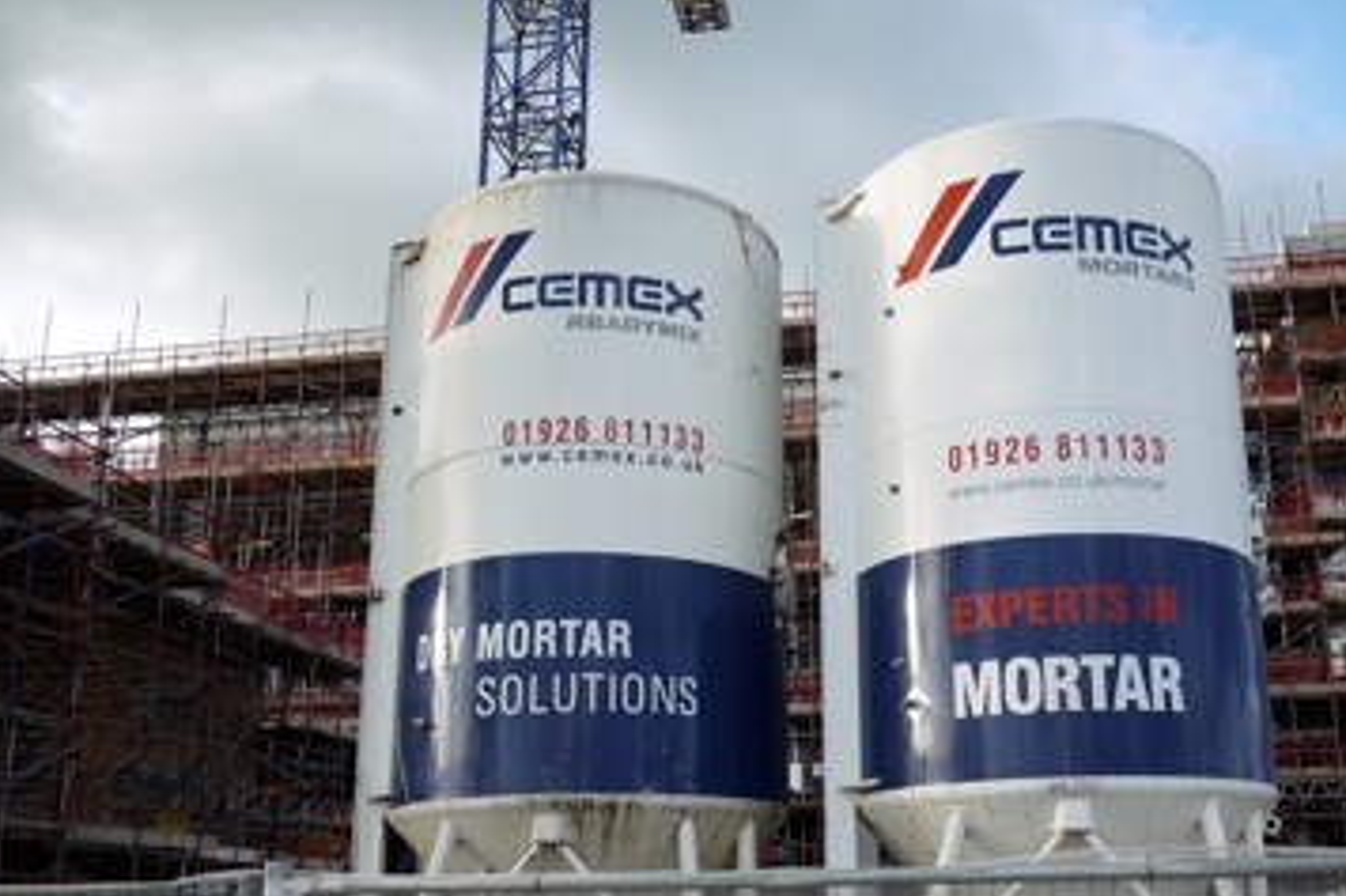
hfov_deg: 52.8
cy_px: 586
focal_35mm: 36
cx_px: 798
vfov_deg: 36.5
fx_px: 1345
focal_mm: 14
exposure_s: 1/250
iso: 100
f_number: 4.5
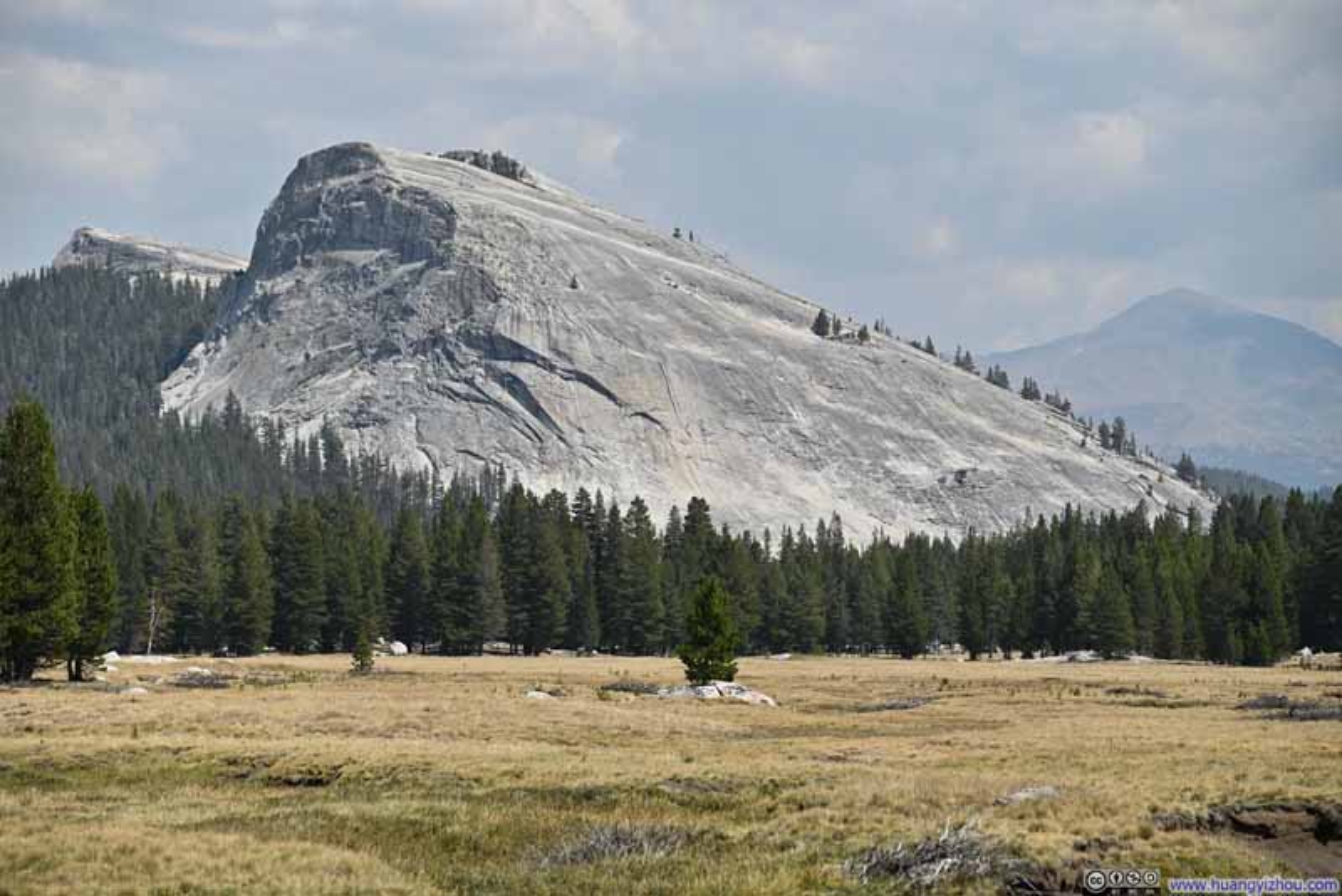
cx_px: 671
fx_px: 3654
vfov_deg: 14.0
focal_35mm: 98
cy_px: 448
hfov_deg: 20.8
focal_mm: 98
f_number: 4.5
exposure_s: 1/2000
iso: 100
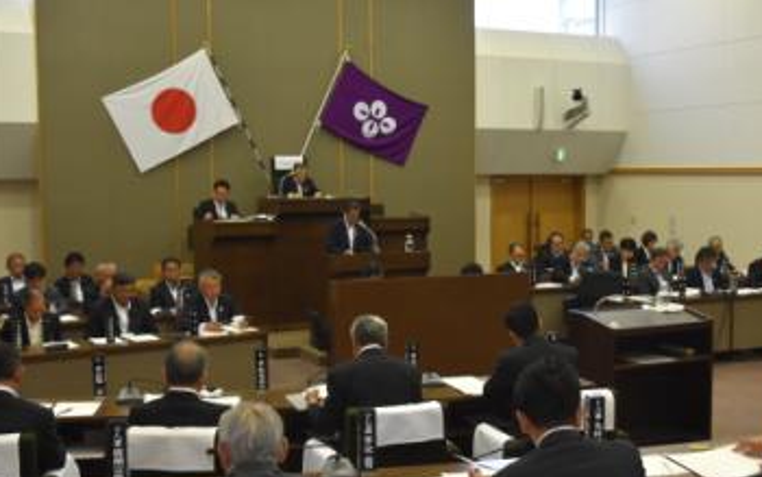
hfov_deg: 42.6
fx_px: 976
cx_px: 405
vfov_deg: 27.4
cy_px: 254
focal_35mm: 47
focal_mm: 24
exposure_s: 1/125
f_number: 9
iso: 2000
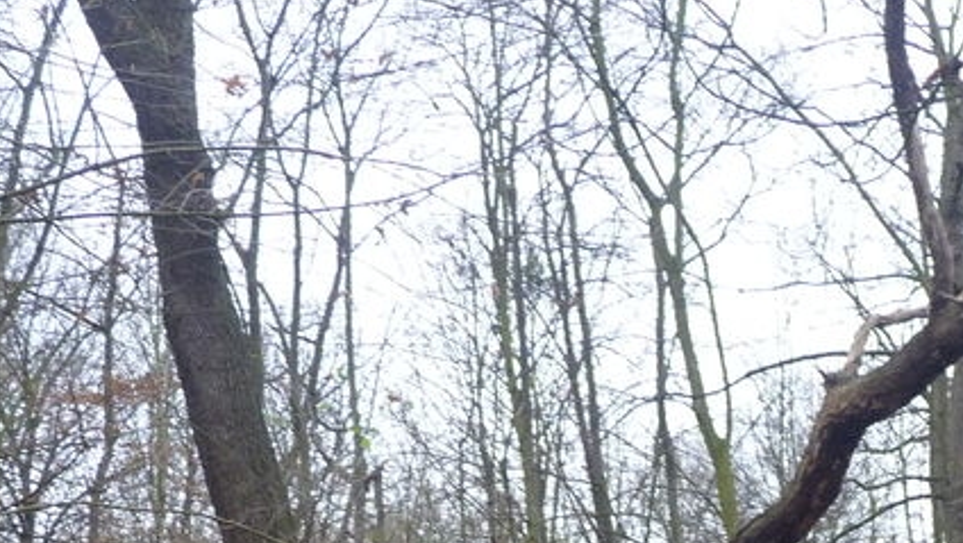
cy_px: 827
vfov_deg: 15.6
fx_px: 1814
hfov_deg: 28.8
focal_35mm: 71
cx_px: 827
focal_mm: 4.8
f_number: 2.8
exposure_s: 1/30
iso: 200
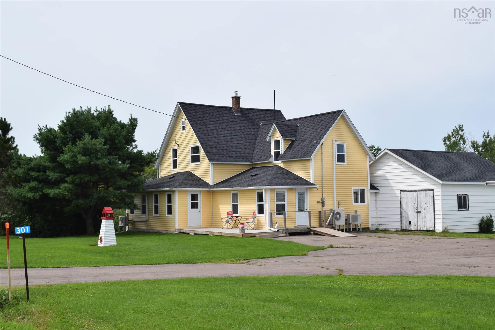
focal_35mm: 51
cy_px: 165
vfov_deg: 26.5
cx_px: 248
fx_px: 701
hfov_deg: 38.9
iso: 100
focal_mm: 34
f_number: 11
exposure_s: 1/200
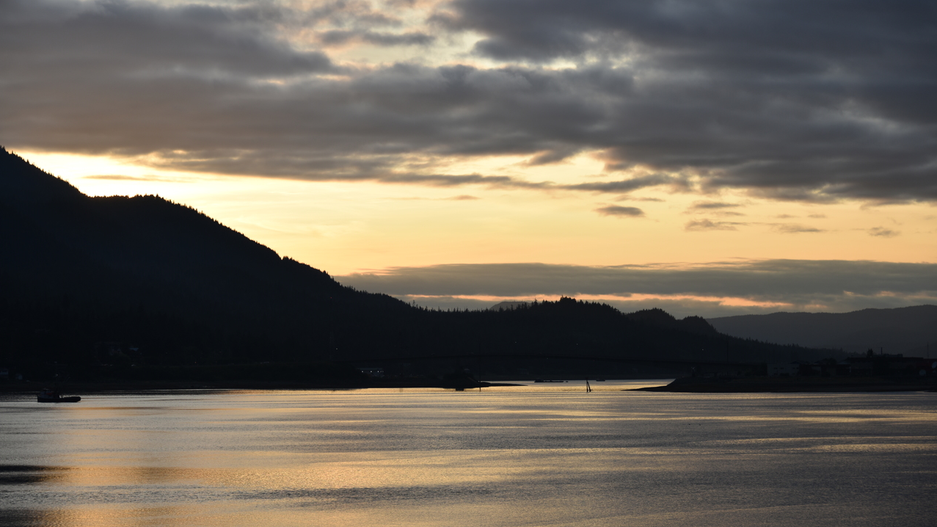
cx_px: 468
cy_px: 258
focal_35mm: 105
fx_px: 2609
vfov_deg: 11.5
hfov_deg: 20.4
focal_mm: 100
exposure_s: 1/200
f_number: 5.6
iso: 100
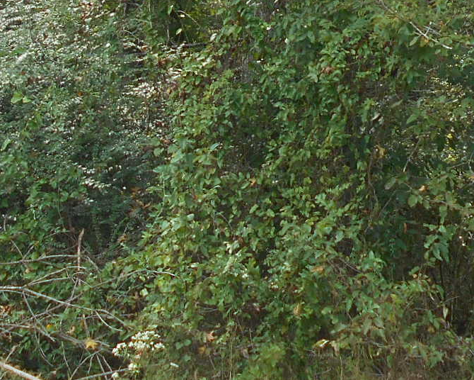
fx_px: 1206
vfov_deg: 17.2
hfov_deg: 22.2
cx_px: 192
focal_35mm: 86
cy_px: -46
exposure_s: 1/160
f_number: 3.2
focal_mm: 4.6
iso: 80
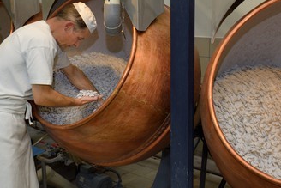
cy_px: 82
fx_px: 320
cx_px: 139
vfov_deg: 32.6
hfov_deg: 47.4
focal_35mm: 41
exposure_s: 1/25
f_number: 8
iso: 400
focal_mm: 32
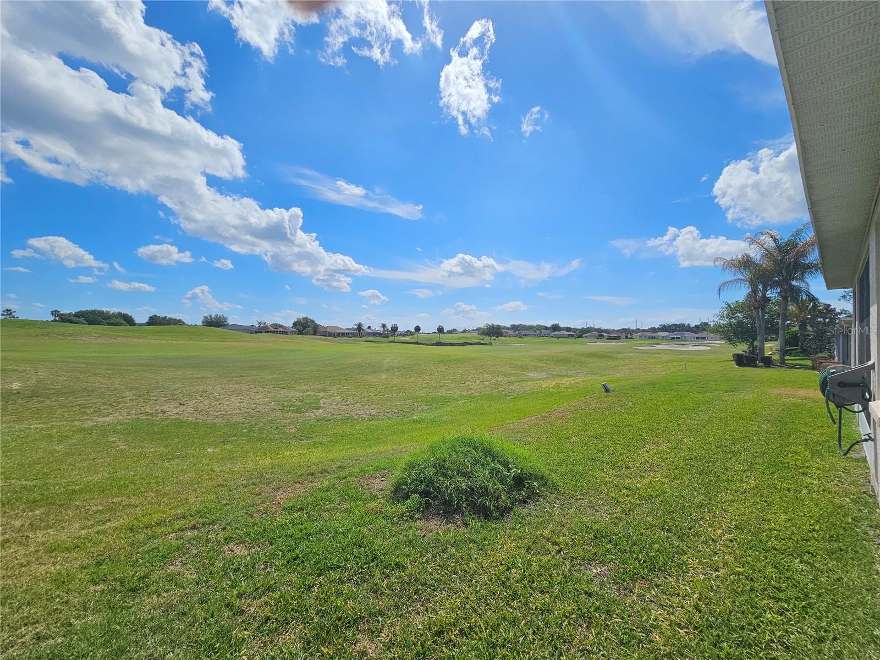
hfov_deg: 106.2
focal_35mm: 13
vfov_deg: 89.9
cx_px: 440
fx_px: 330
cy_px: 330
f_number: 2.2
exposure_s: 1/6444
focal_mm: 2.2
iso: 50
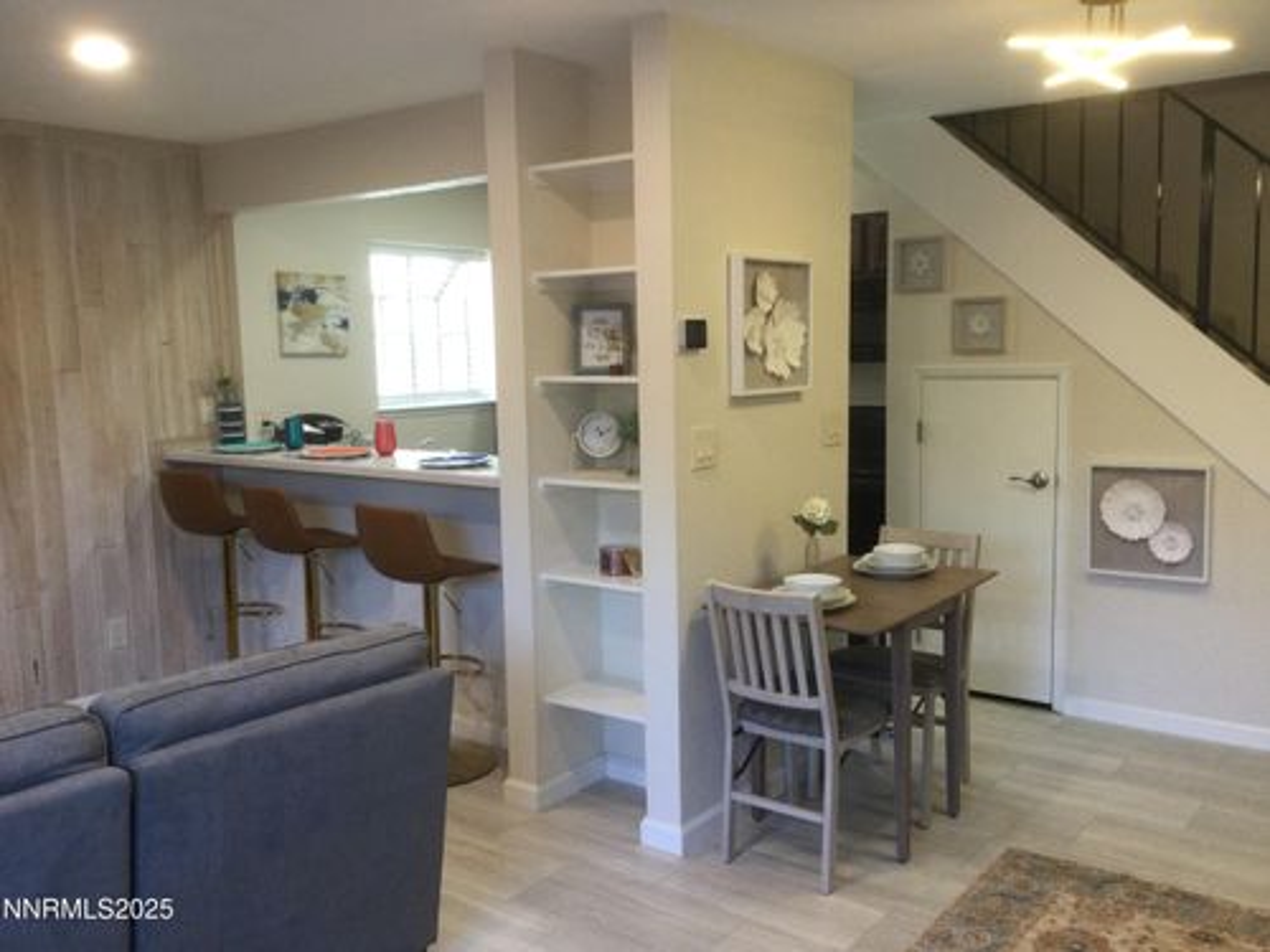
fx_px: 1137
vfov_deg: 45.4
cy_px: 476
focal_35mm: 31
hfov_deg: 58.4
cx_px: 635
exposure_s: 1/30
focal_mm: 3.3
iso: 64
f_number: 2.4
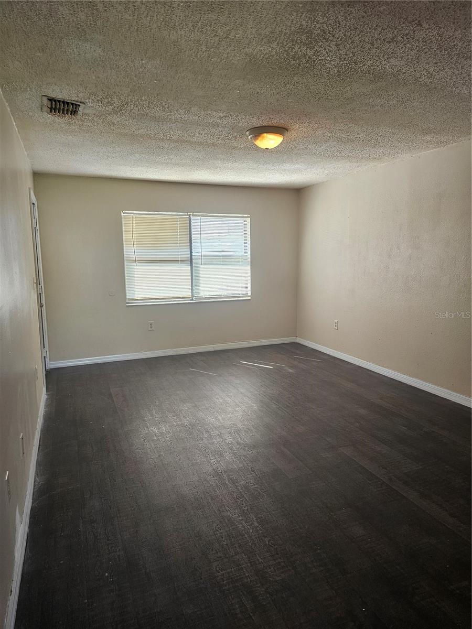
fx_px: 418
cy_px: 314
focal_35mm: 23
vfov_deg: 73.9
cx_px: 236
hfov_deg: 58.9
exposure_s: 1/120
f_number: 1.7
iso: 160
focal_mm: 6.3
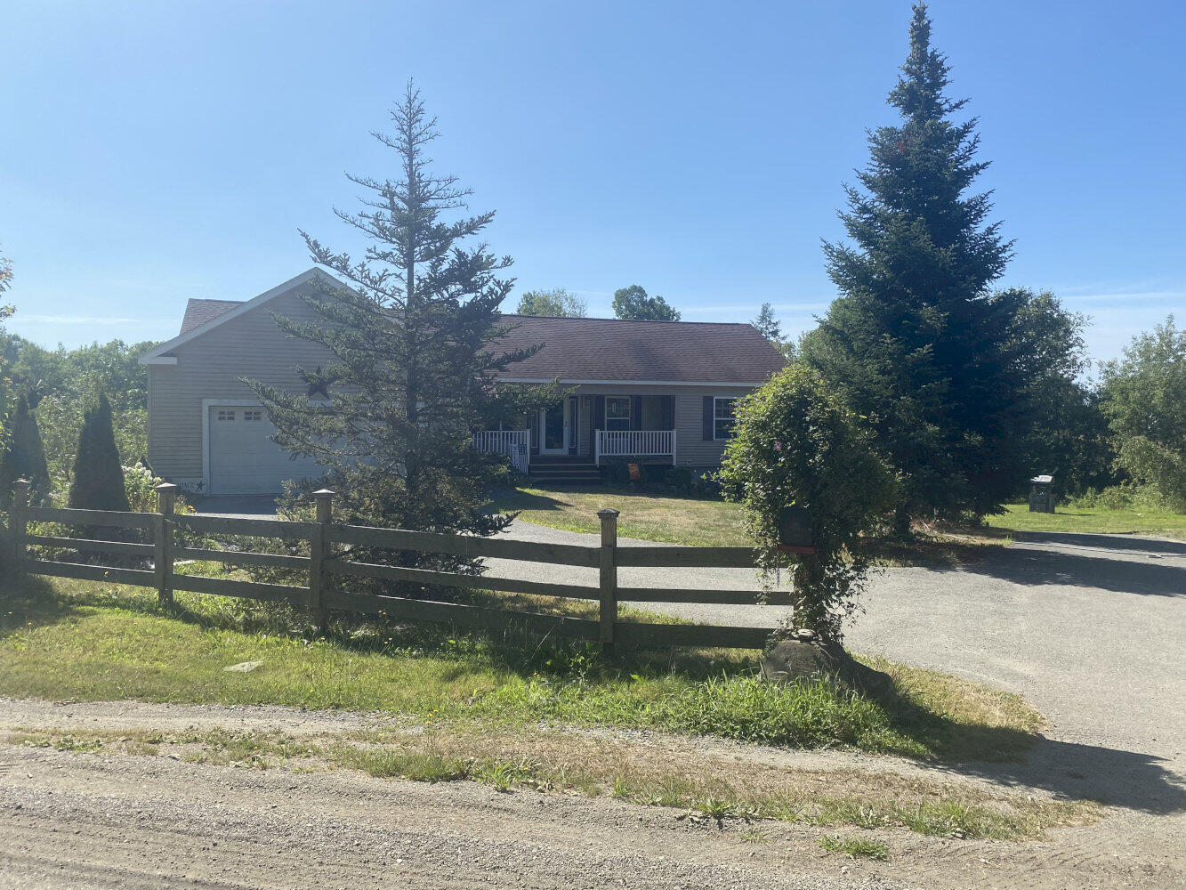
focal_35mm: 26
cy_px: 445
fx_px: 891
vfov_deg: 53.1
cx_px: 593
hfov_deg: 67.3
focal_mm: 4.25
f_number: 1.8
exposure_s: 1/3300
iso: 32
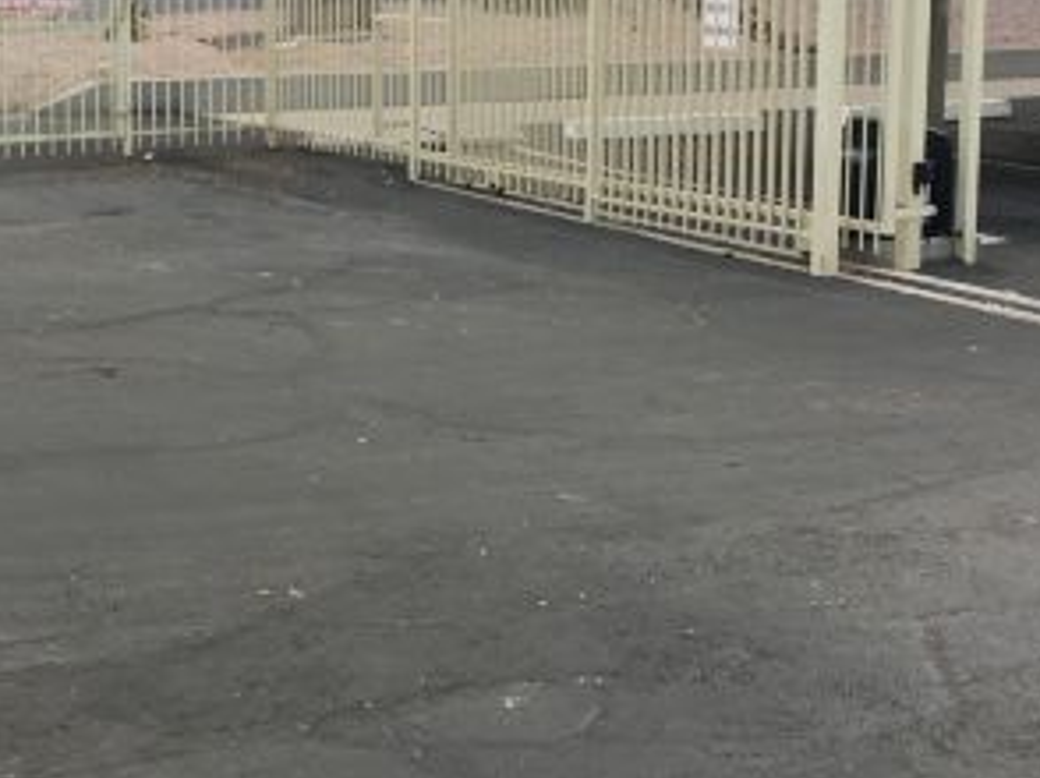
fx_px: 2372
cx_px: 269
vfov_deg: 18.6
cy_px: 315
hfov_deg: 24.5
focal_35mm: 79
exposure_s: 1/163
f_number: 2.2
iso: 25
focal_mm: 4.15
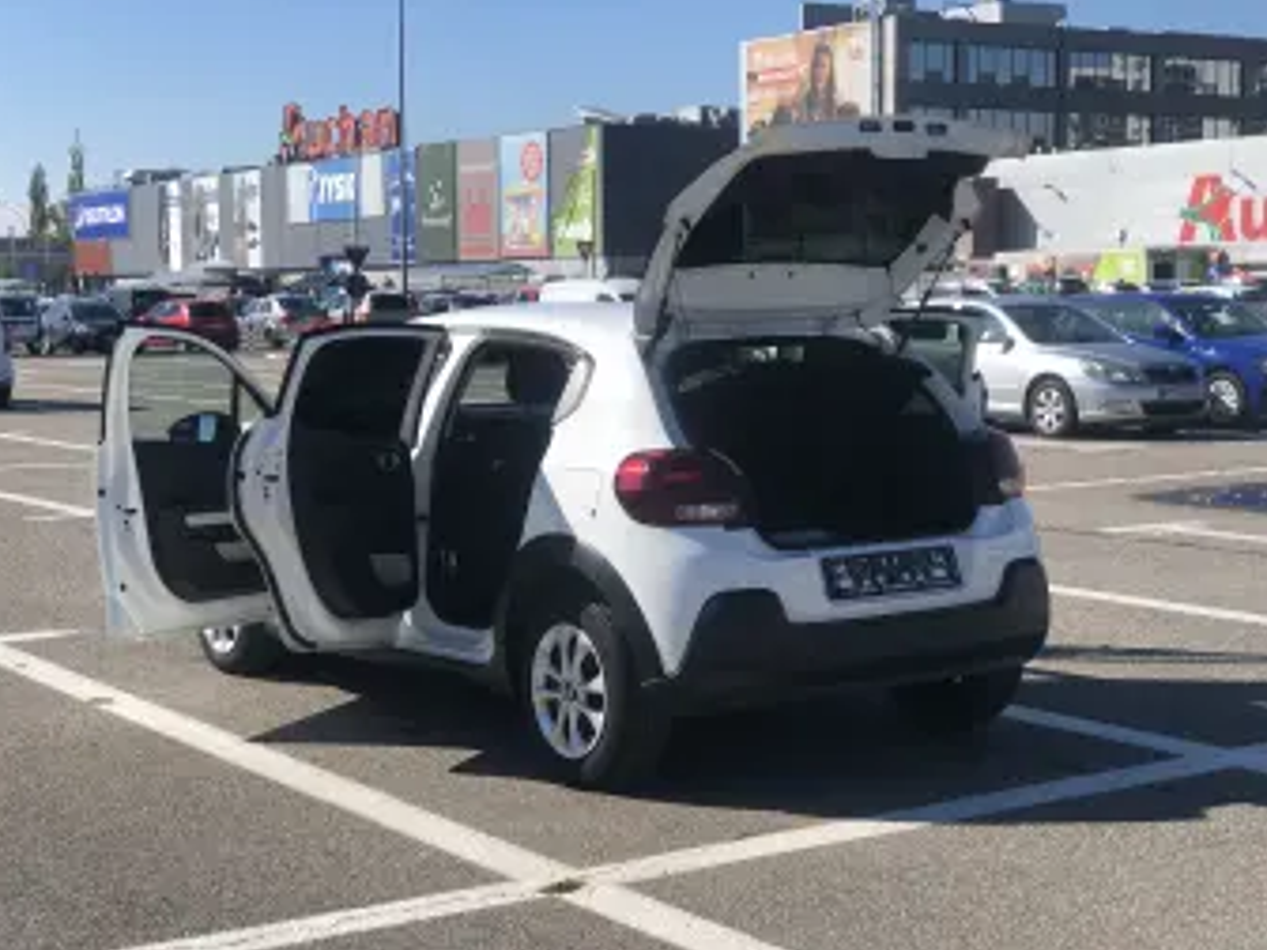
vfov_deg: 24.0
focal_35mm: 61
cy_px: 501
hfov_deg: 31.7
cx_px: 596
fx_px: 2233
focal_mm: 6.6
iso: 20
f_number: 2.8
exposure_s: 1/827
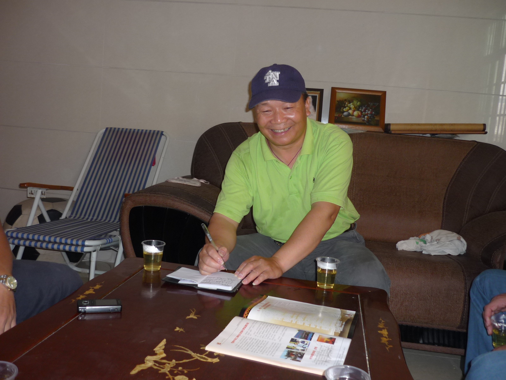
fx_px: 482
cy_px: 190
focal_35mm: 33
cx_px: 253
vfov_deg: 42.9
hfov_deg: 55.4
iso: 100
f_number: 2.8
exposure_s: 1/30
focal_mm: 5.5
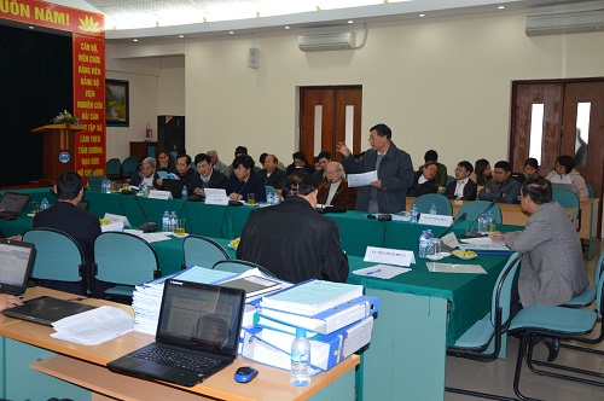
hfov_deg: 53.2
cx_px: 302
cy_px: 200
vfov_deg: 36.8
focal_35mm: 36
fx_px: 603
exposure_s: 1/60
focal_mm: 24
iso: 500
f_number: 3.8
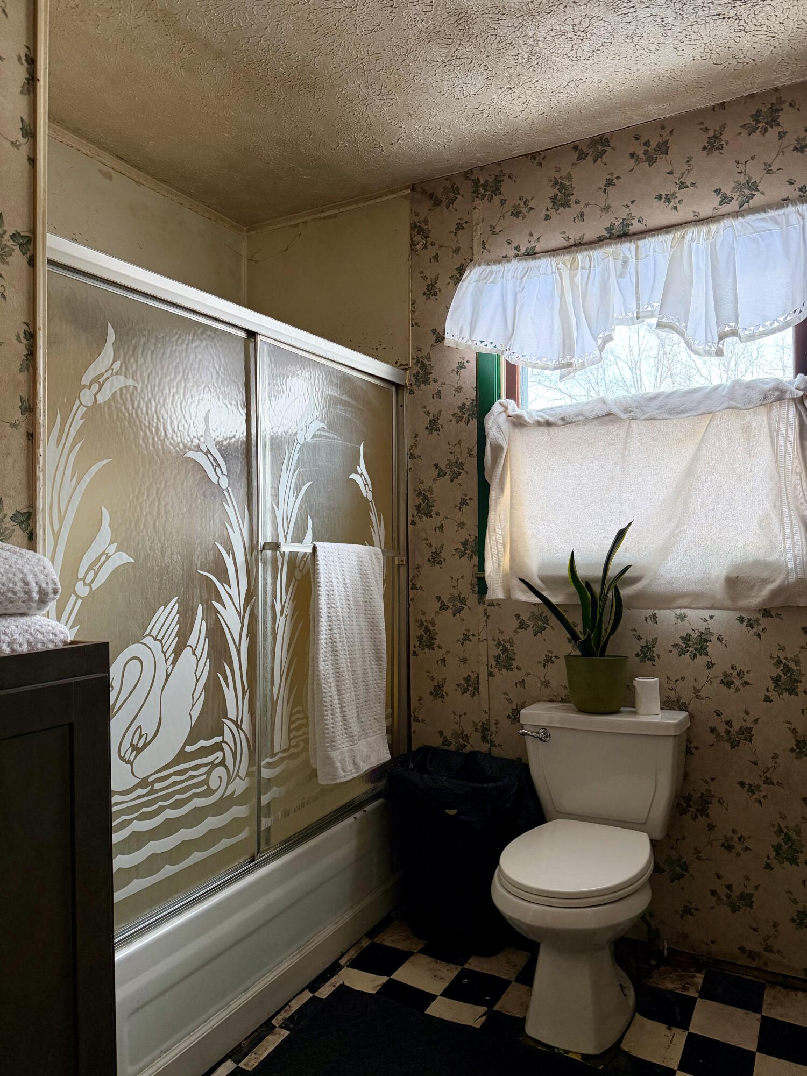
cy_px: 538
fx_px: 746
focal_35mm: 24
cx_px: 404
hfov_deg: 56.8
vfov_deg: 71.6
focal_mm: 6.76
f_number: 1.78
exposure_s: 1/120
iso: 400
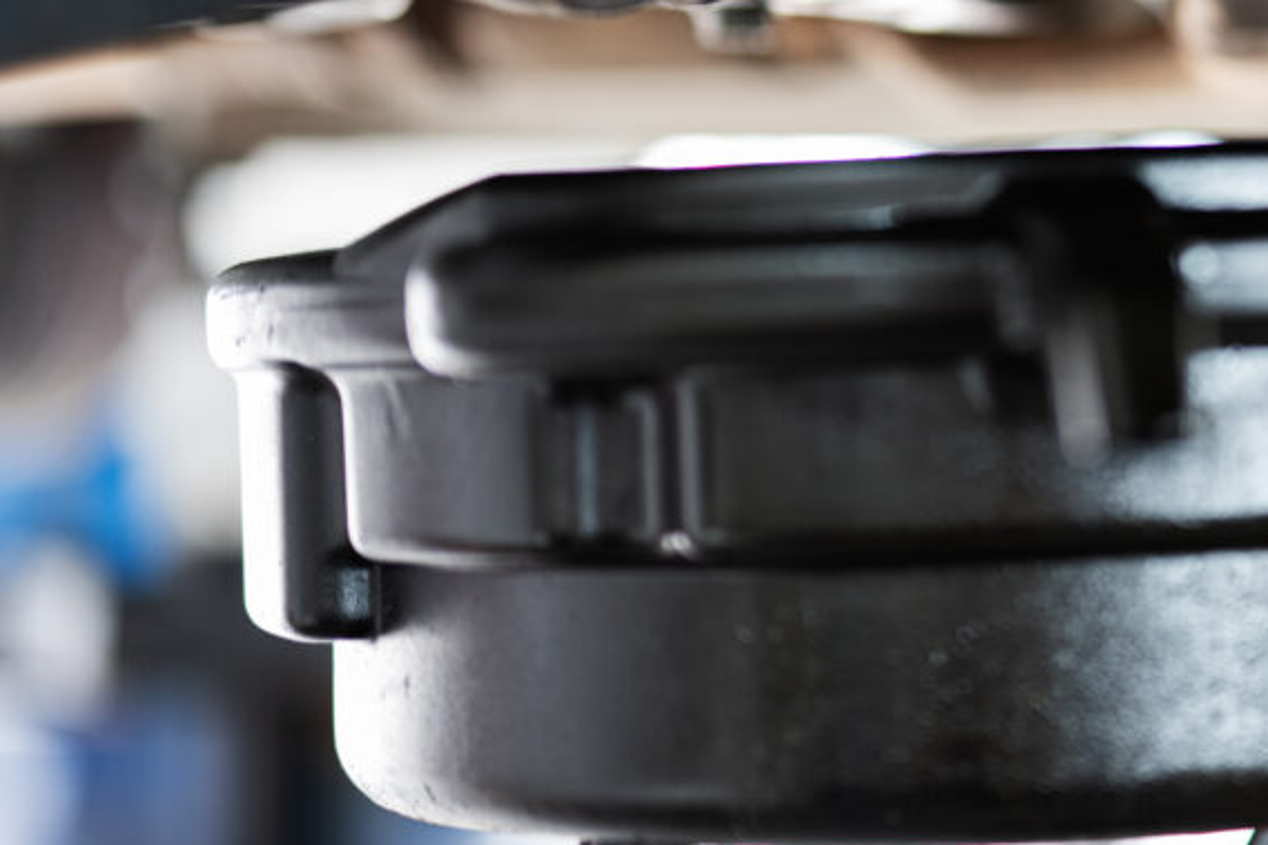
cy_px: 171
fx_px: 3169
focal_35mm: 90
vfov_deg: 15.1
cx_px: 1081
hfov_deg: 22.2
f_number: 1.2
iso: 200
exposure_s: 1/60
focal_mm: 50
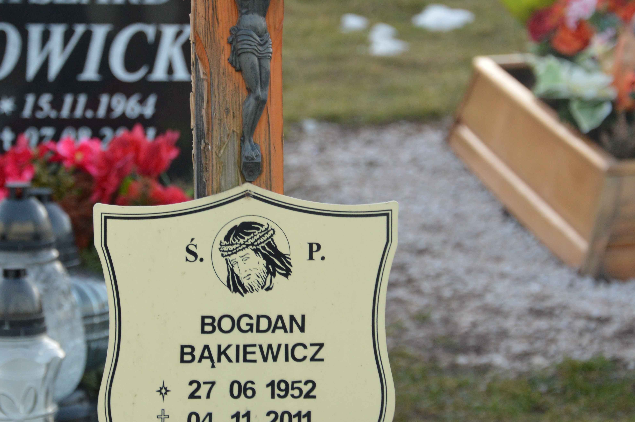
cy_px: 217
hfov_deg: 13.6
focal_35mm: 151
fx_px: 2661
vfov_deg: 9.1
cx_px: 259
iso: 720
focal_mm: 66
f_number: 5.3
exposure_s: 1/125
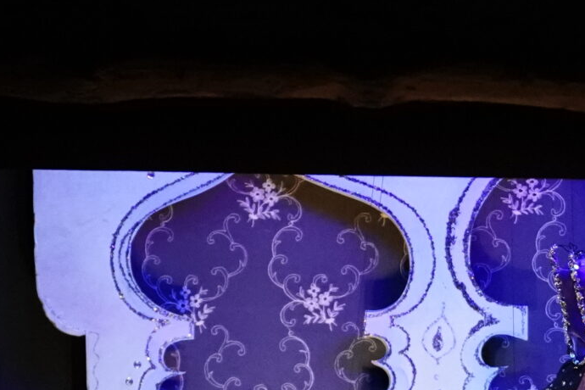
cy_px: 626
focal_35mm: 449
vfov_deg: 3.1
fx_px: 7296
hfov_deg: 4.6
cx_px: 628
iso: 8000
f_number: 3.2
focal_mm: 121
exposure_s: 1/500
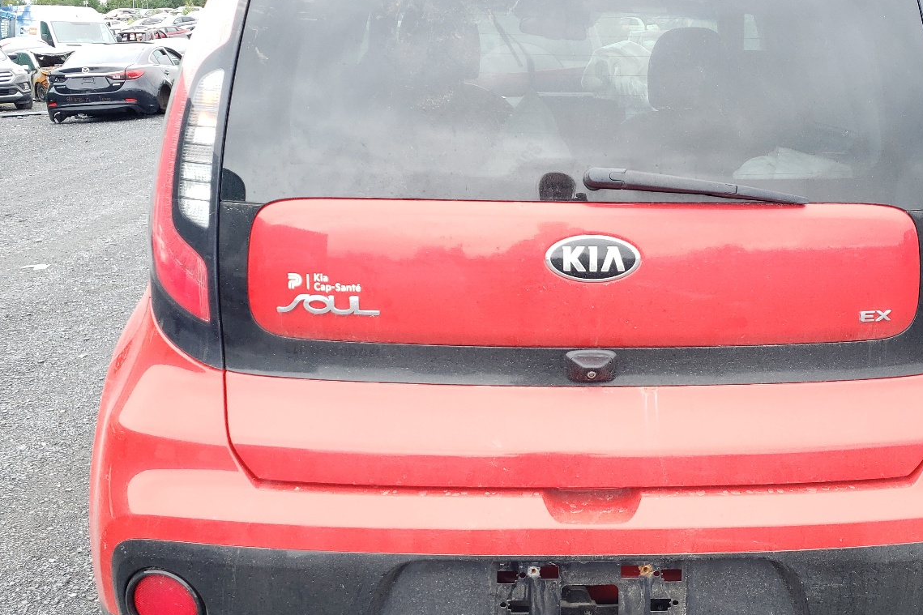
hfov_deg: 50.2
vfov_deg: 35.0
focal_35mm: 38
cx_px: 582
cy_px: 312
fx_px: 974
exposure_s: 1/172
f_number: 1.5
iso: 50
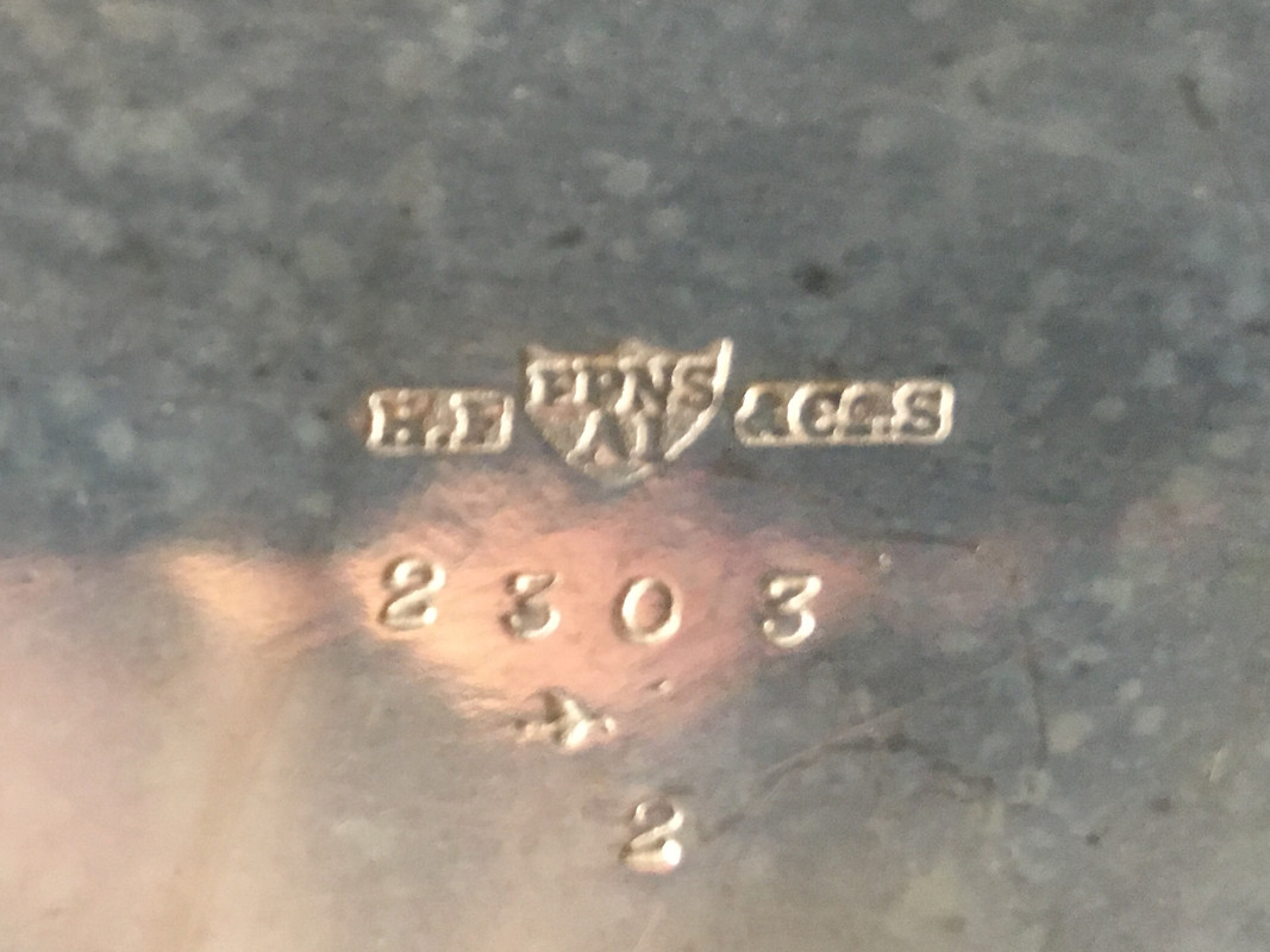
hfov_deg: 61.7
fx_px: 1064
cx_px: 635
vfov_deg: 48.2
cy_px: 476
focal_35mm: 29
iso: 200
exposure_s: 1/17
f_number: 2.2
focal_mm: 4.15
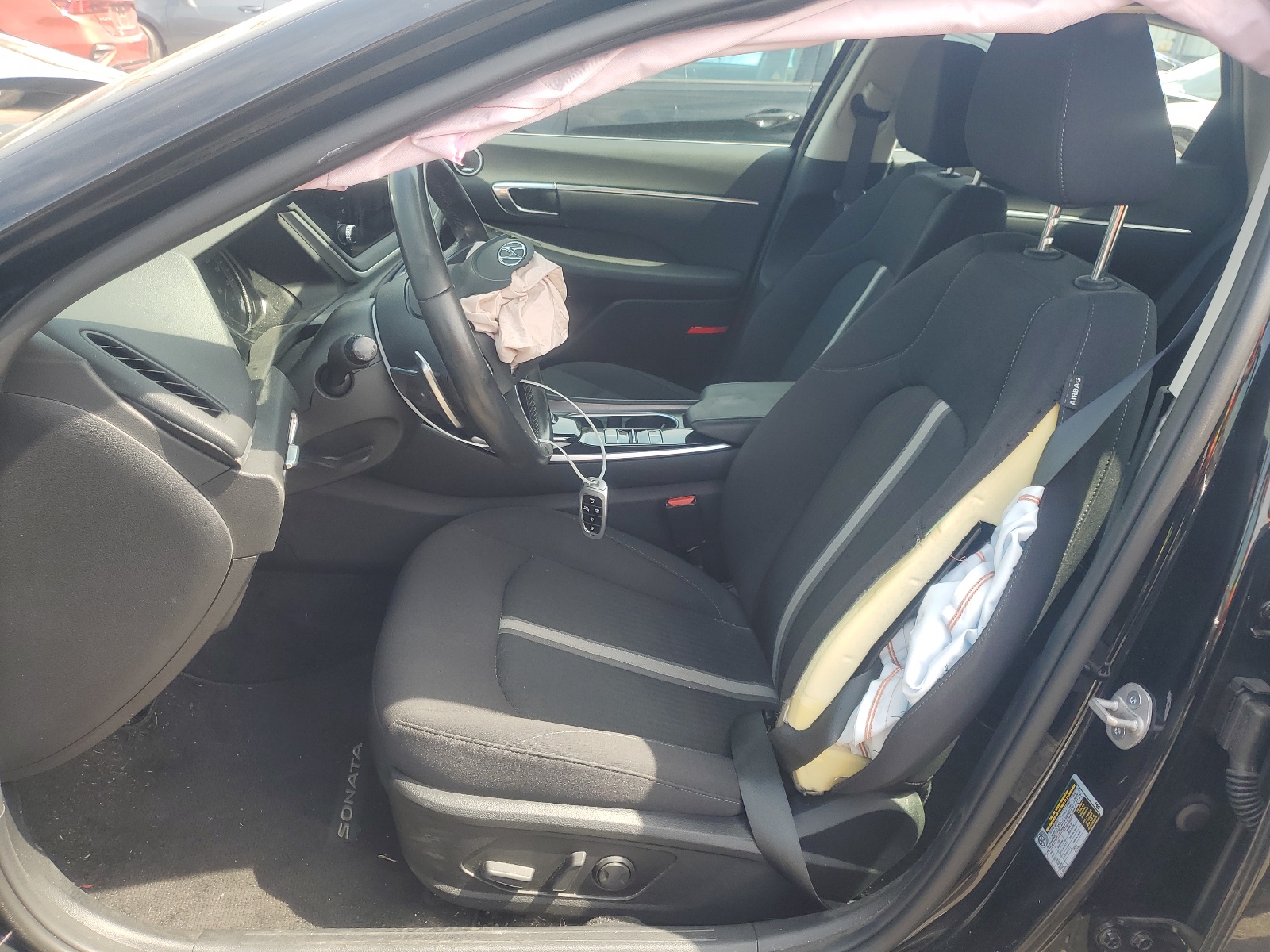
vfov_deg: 53.1
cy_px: 476
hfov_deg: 67.3
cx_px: 635
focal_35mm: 26
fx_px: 954
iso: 50
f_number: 1.5
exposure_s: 1/385
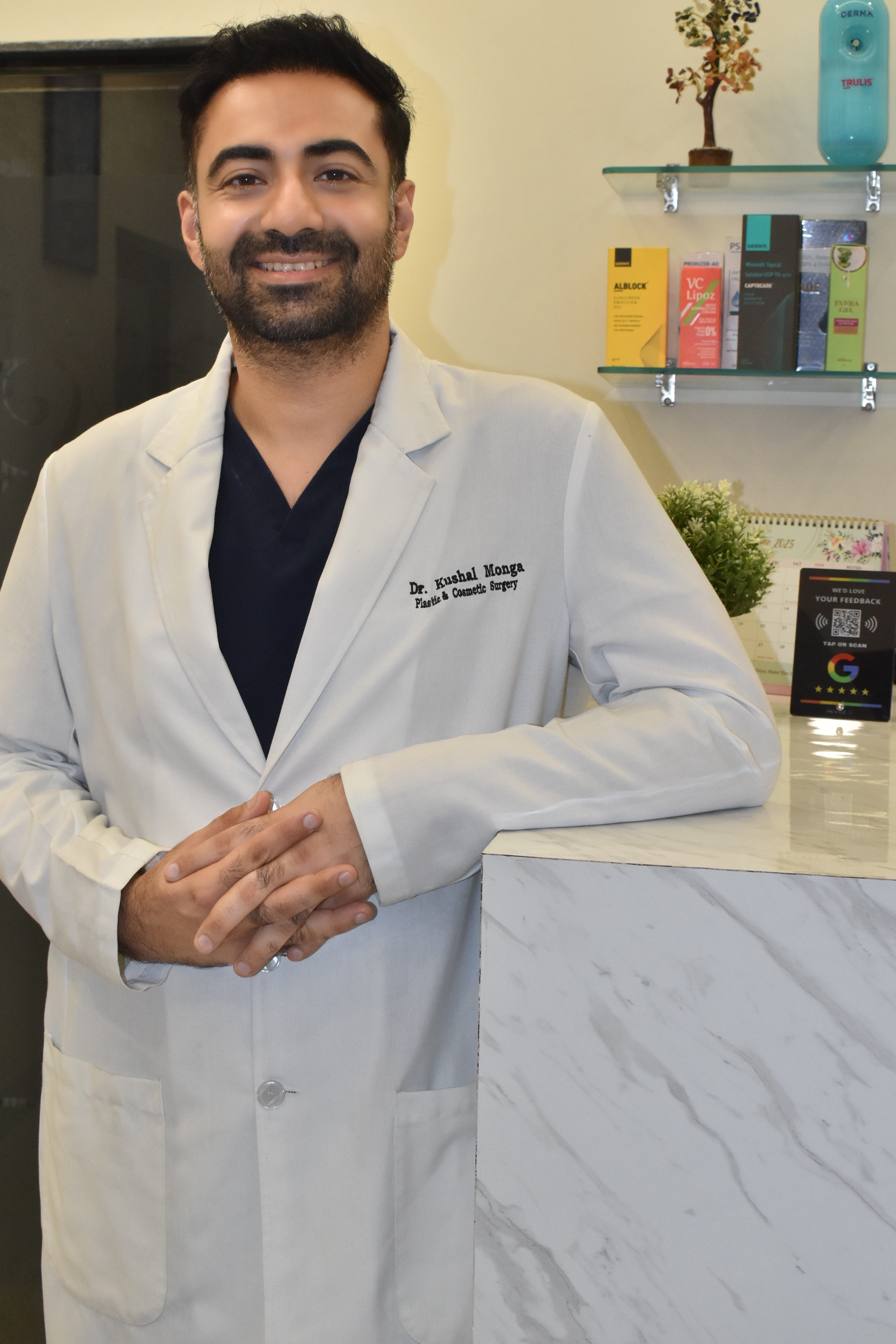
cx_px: 441
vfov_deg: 38.4
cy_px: 555
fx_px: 1926
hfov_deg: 26.2
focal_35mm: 52
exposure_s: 1/200
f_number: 7.1
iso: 1000
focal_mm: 29
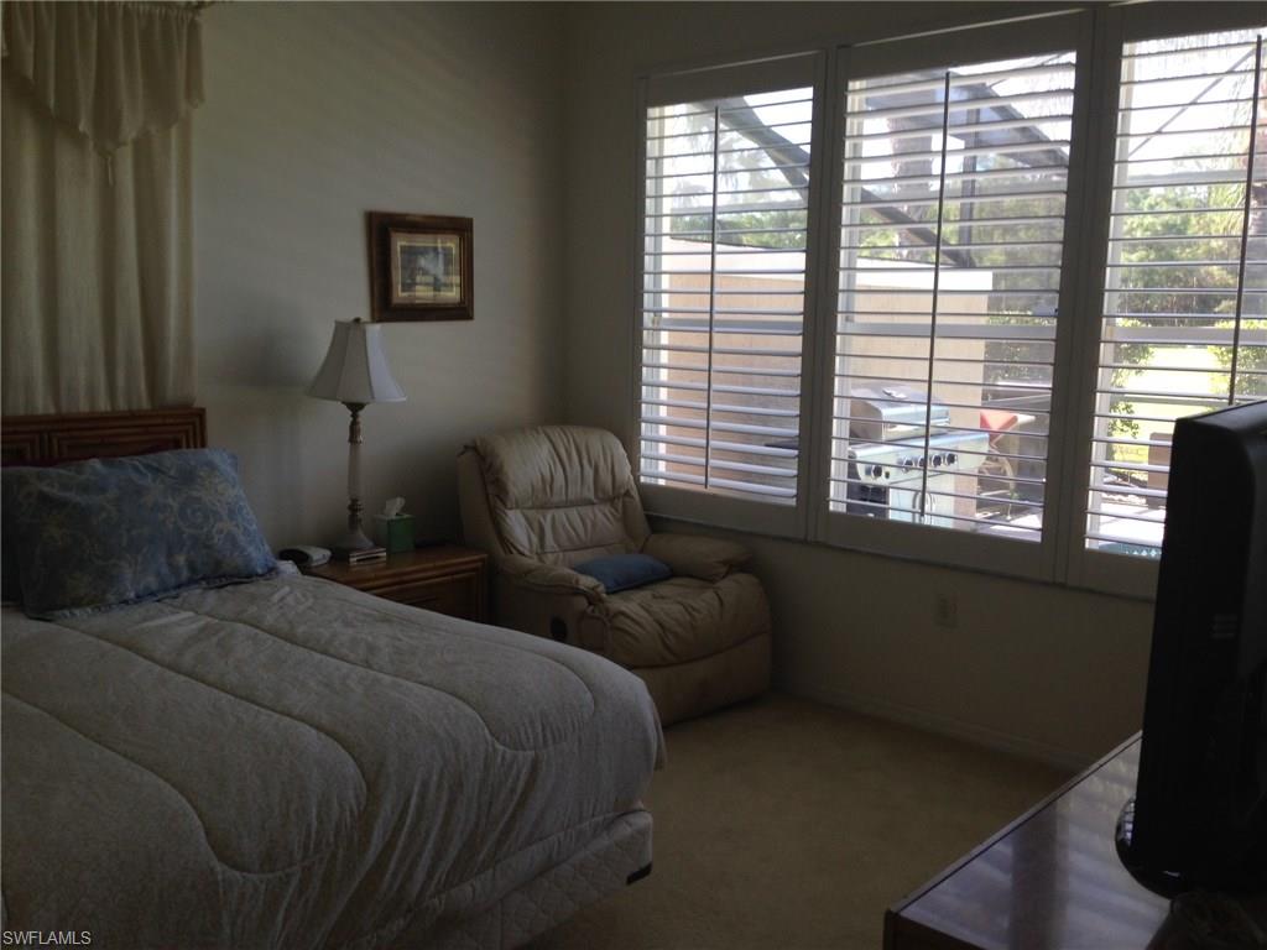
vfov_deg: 42.9
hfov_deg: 55.4
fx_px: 1208
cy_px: 475
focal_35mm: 33
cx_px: 634
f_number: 2.4
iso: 50
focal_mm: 4.12
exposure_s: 1/60
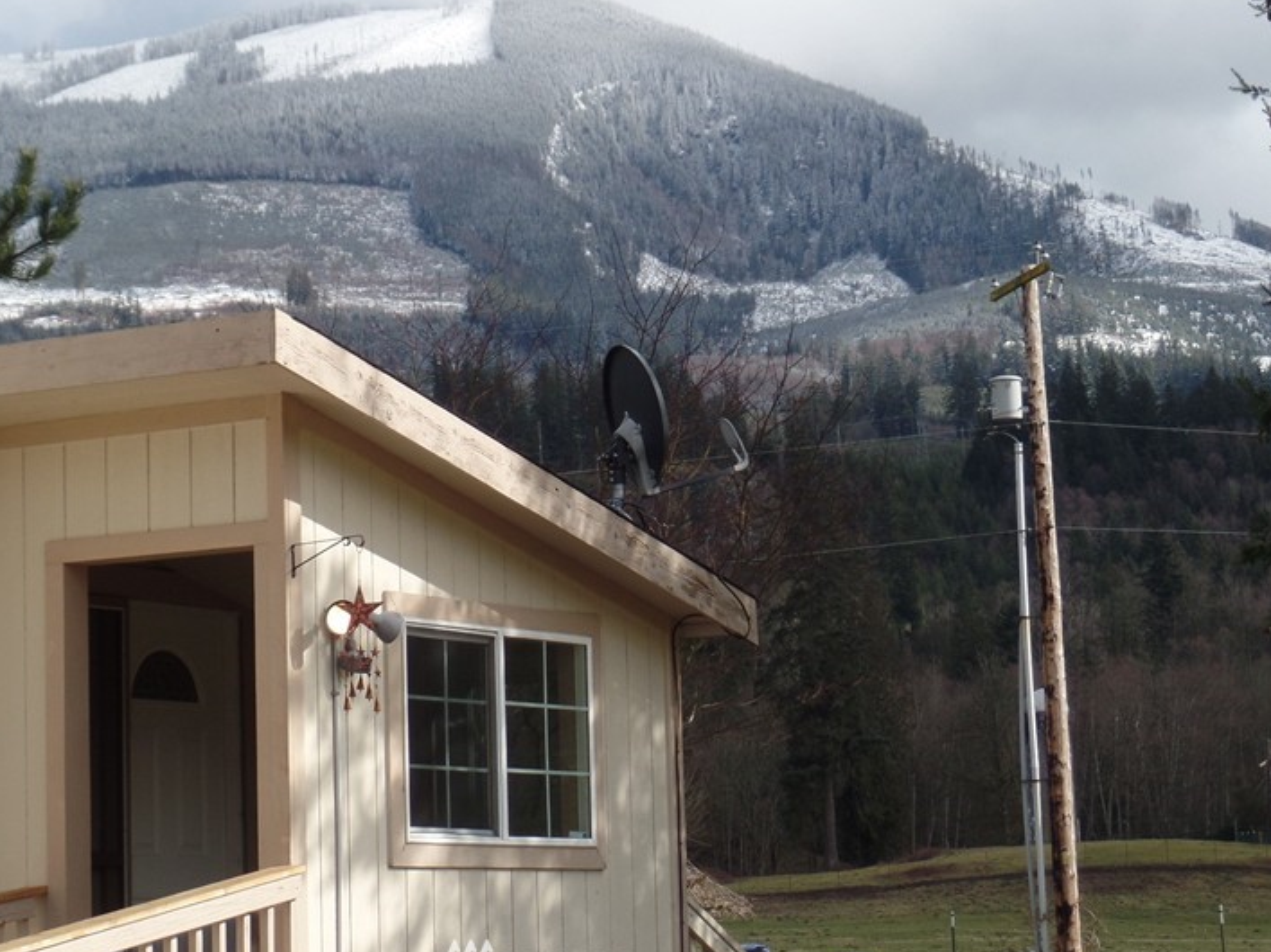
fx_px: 4148
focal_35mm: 113
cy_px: 339
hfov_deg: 17.4
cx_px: 539
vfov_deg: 13.1
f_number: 3.8
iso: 80
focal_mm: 13.9
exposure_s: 1/750
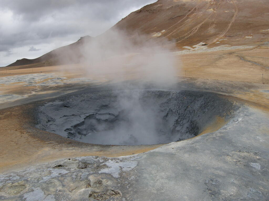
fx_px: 272
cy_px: 100
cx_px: 134
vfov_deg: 40.7
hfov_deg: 52.6
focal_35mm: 35
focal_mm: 7.5
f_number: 4.8
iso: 100
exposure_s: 1/257
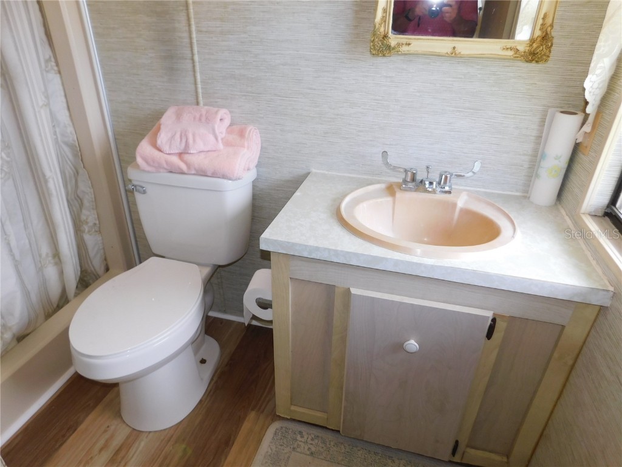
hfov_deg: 73.9
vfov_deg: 58.9
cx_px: 311
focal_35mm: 23
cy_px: 234
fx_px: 413
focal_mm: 4
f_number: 3
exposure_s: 1/50
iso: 125
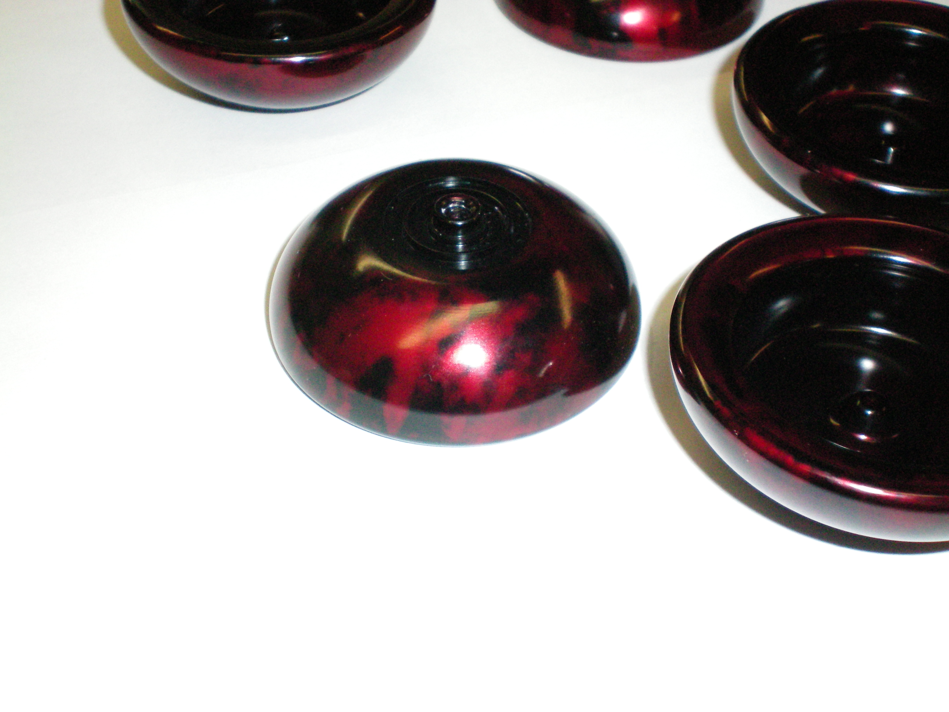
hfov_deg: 38.2
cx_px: 474
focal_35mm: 50
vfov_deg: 29.1
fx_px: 1371
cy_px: 356
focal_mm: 8.4
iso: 400
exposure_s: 1/60
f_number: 5.2
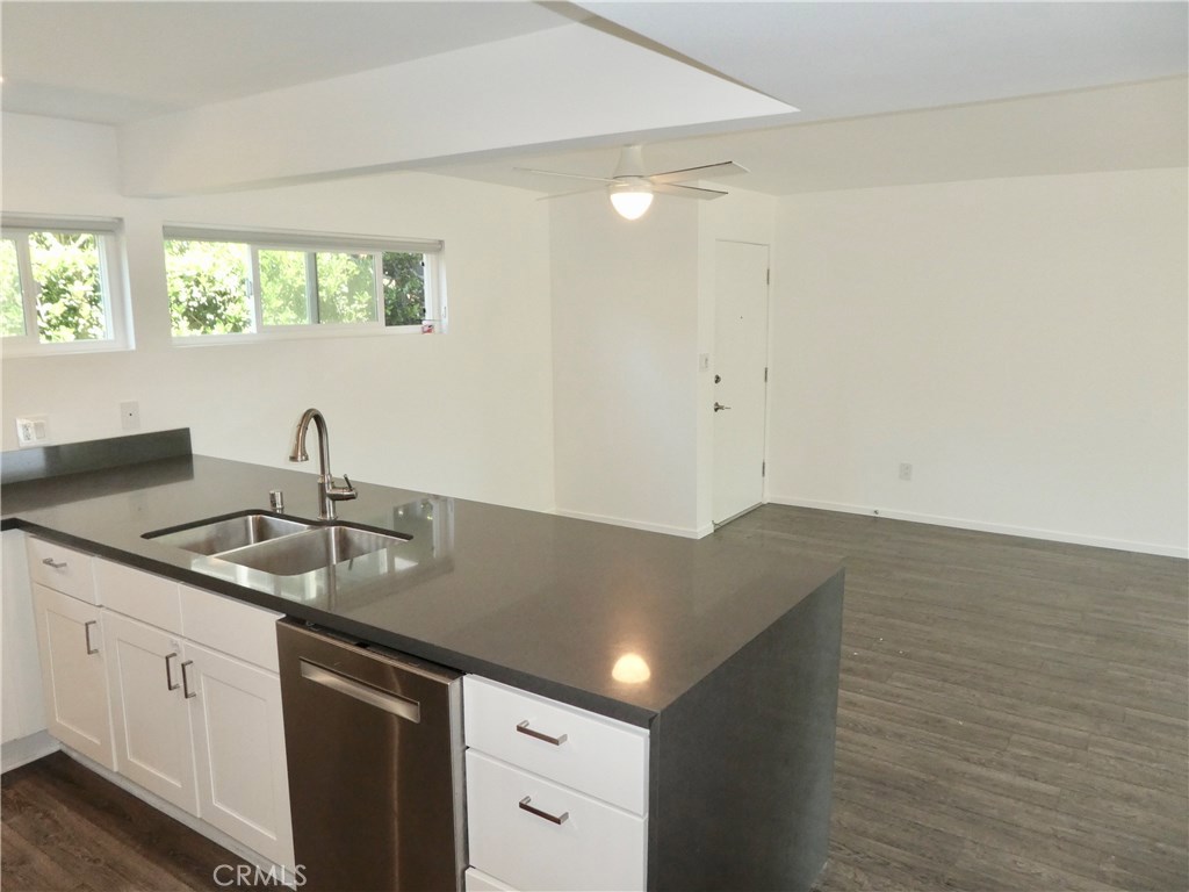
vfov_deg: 56.8
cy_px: 446
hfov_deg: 71.6
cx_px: 594
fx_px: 824
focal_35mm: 24
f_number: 3.3
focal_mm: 4.3
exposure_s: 1/60
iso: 250
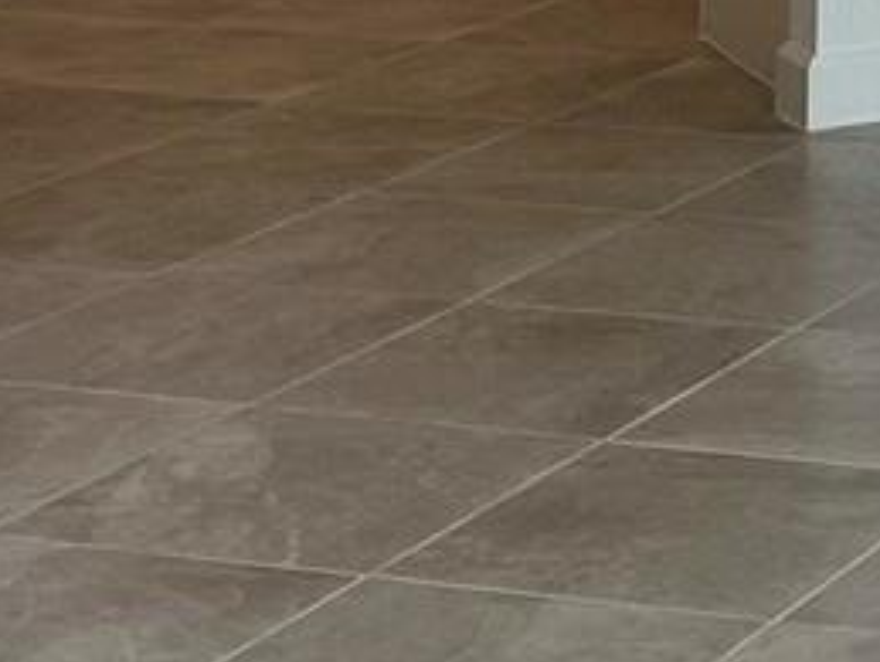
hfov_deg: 11.9
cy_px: -530
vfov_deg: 9.6
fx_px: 3768
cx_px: 1777
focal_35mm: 148
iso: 64
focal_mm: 6.86
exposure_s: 1/161
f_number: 1.78
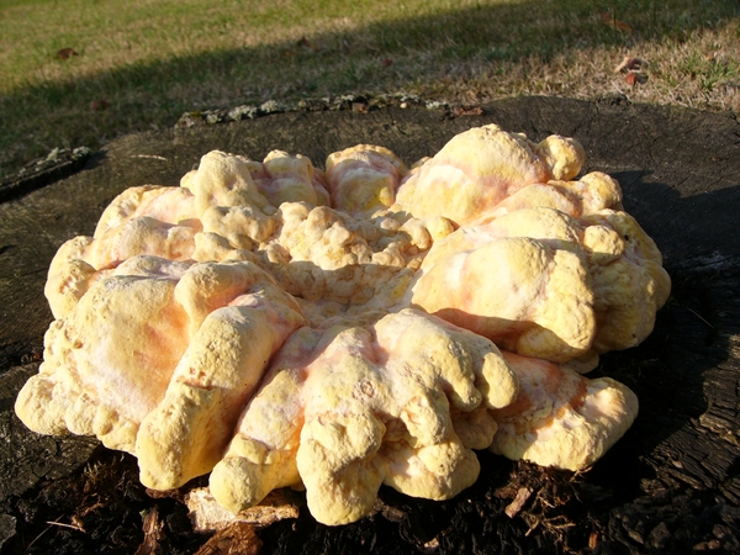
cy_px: 278
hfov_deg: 51.4
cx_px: 370
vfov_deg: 39.7
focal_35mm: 36
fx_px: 770
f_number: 4
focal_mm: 6
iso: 50
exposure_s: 1/320
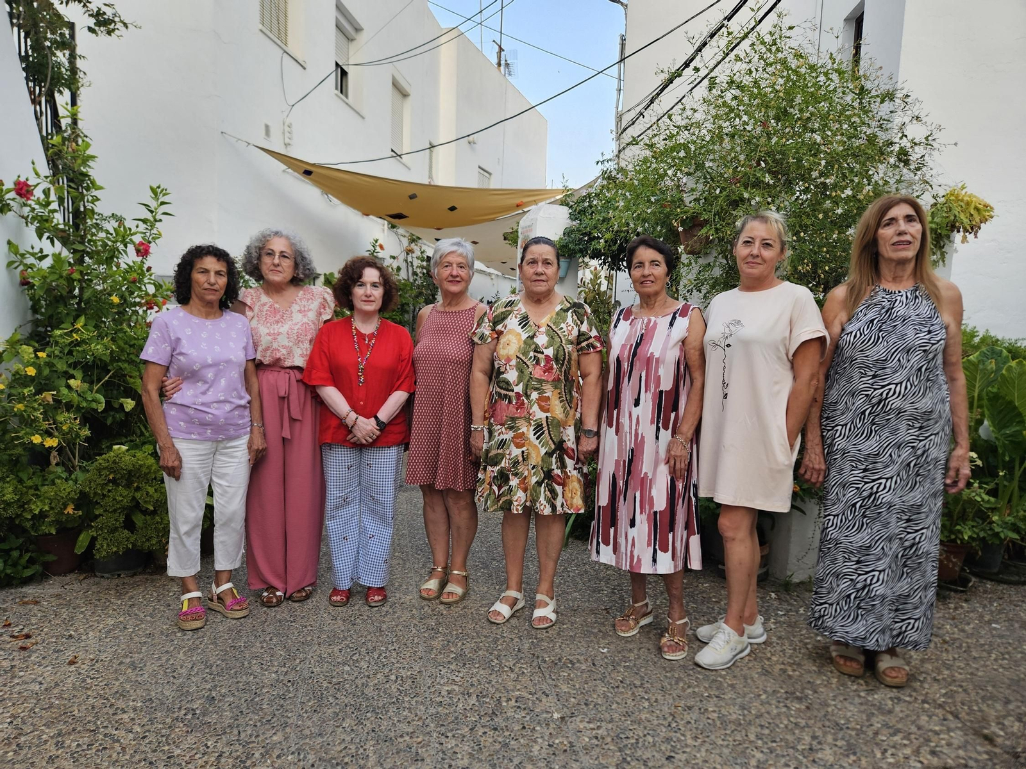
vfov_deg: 58.9
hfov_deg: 73.9
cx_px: 513
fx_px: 682
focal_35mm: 23
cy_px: 384
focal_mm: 5.4
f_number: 1.8
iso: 32
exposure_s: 1/100
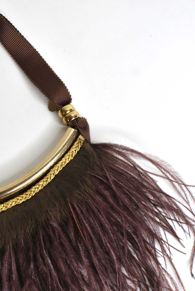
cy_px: 227
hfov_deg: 20.2
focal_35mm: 67
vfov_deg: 29.4
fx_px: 543
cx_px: 43
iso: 400
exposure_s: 1/125
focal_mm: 26
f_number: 4.2
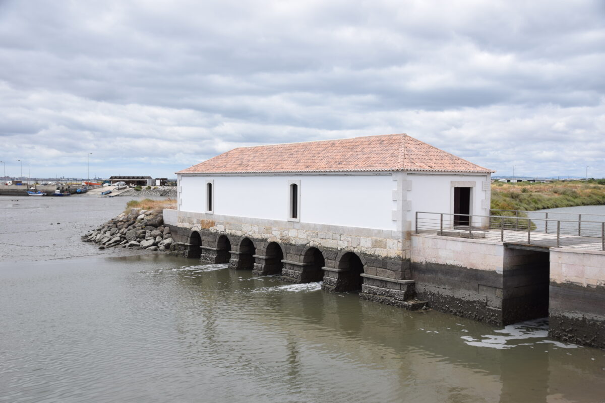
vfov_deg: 34.2
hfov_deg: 49.6
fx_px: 655
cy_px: 202
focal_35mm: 39
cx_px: 302
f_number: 8
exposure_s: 1/250
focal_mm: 26
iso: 100
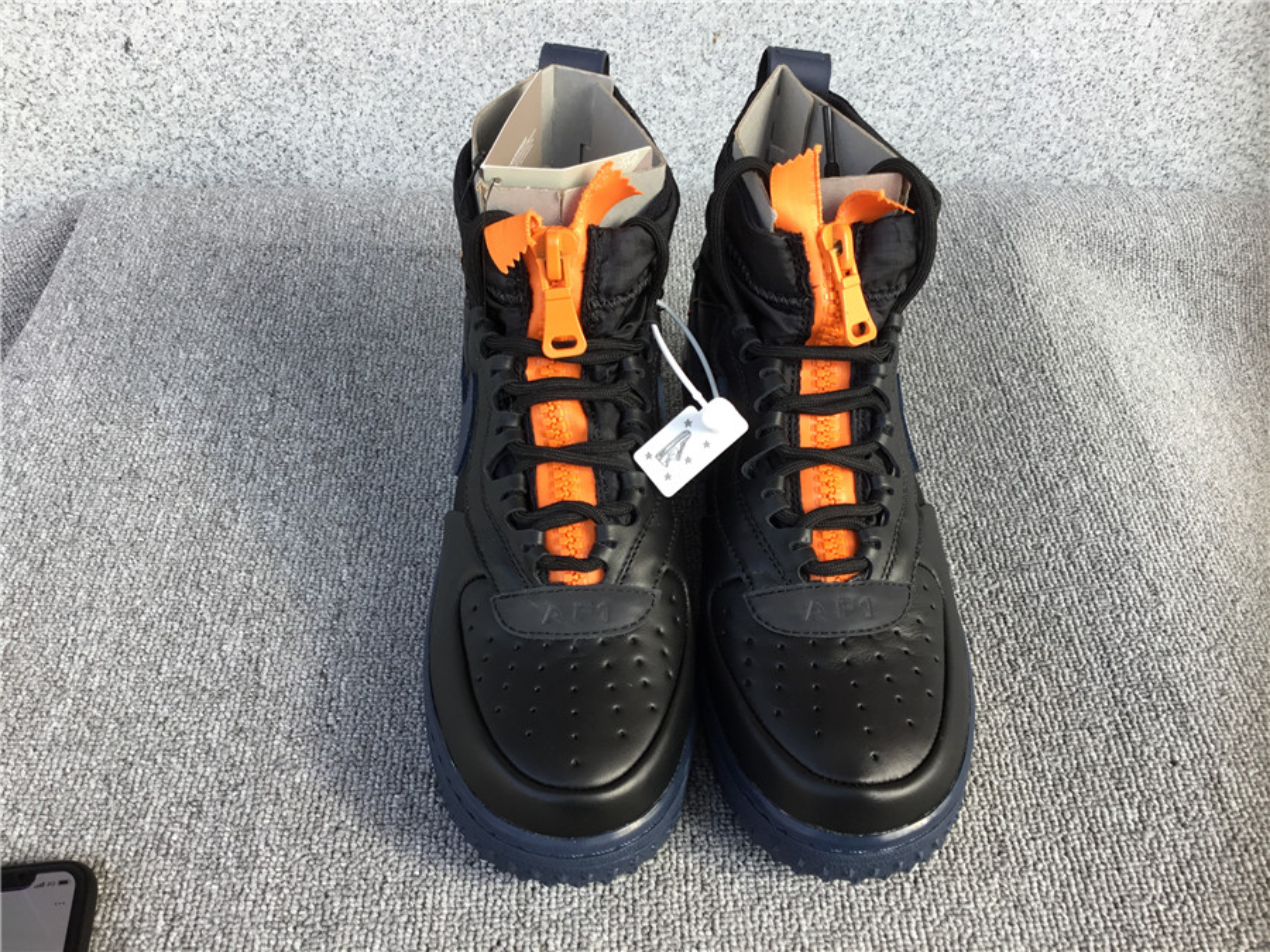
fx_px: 1137
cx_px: 635
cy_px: 476
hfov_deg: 58.4
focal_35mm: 31
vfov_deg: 45.4
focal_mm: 3.3
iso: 25
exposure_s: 1/128
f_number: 2.4
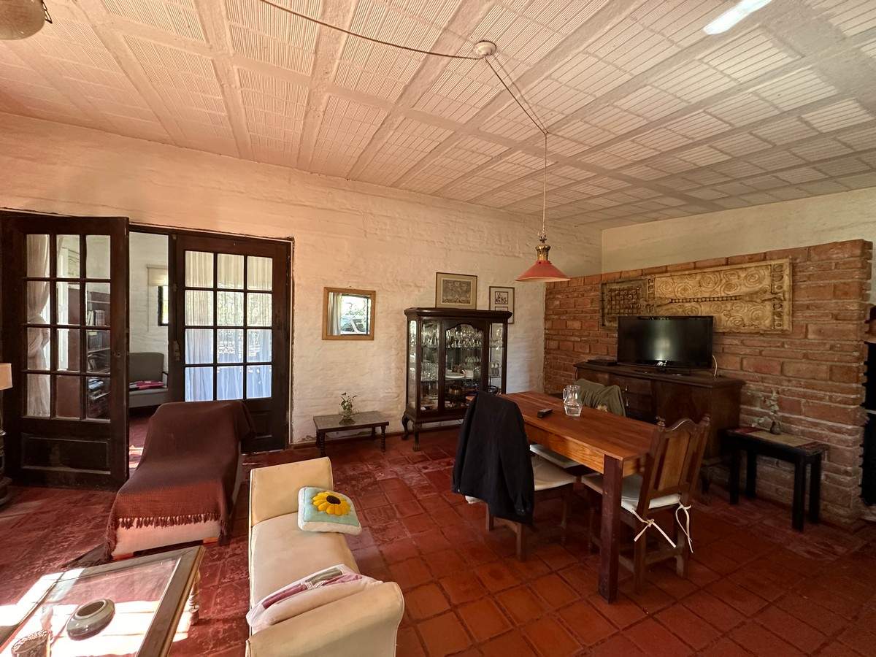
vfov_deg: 85.7
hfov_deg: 102.1
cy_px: 328
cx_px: 438
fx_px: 354
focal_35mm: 14
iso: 400
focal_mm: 2.22
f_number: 2.2
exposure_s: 1/60
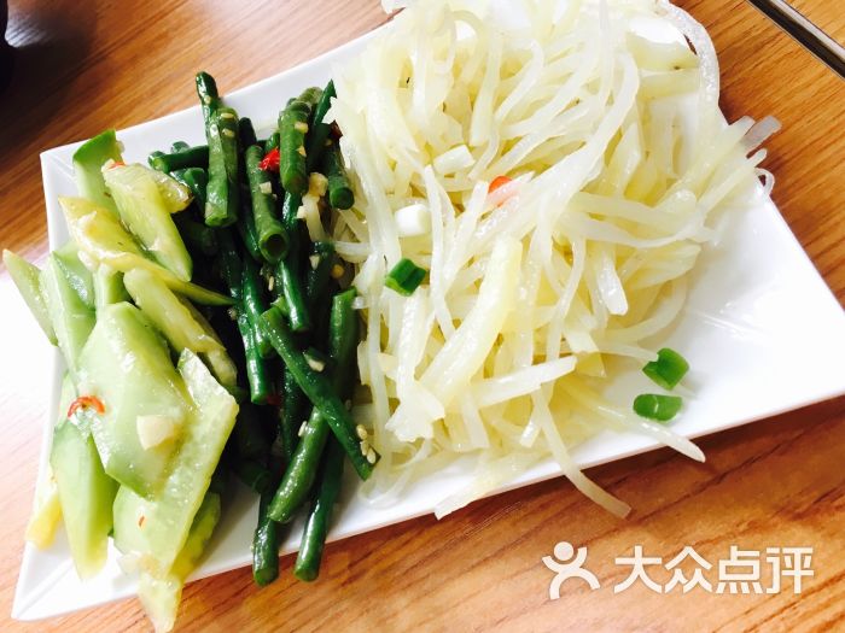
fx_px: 708
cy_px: 316
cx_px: 422
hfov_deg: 61.7
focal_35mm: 29
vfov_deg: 48.2
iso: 40
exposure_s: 1/33
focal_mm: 4.15
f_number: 2.2
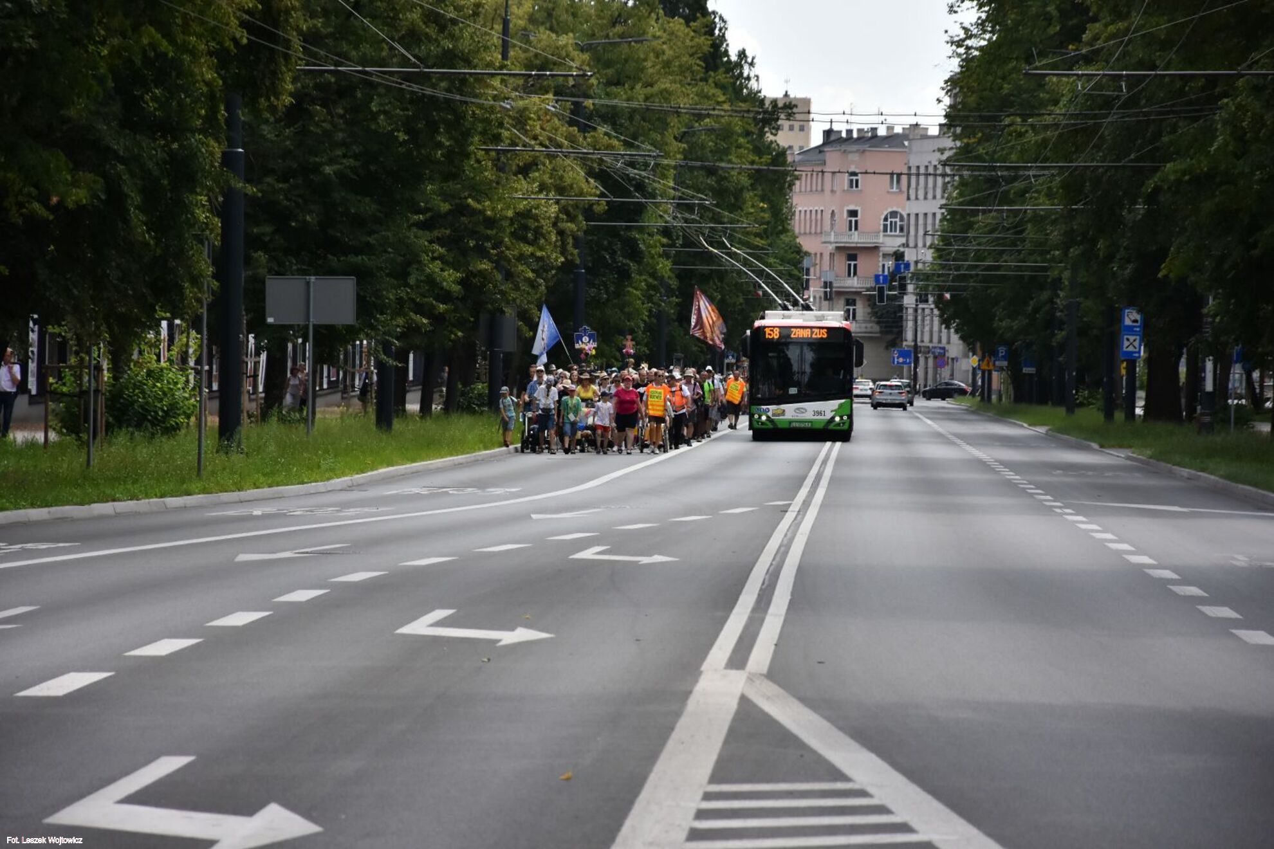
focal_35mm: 158
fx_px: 5573
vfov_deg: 8.7
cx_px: 637
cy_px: 424
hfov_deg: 13.0
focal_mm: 105
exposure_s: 1/2500
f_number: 5.6
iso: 500
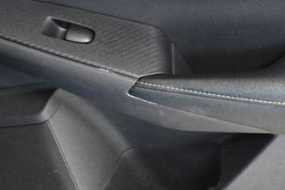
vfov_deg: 11.4
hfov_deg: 16.8
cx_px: 253
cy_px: 33
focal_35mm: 120
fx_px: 950
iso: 2500
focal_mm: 42
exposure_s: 1/100
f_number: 5
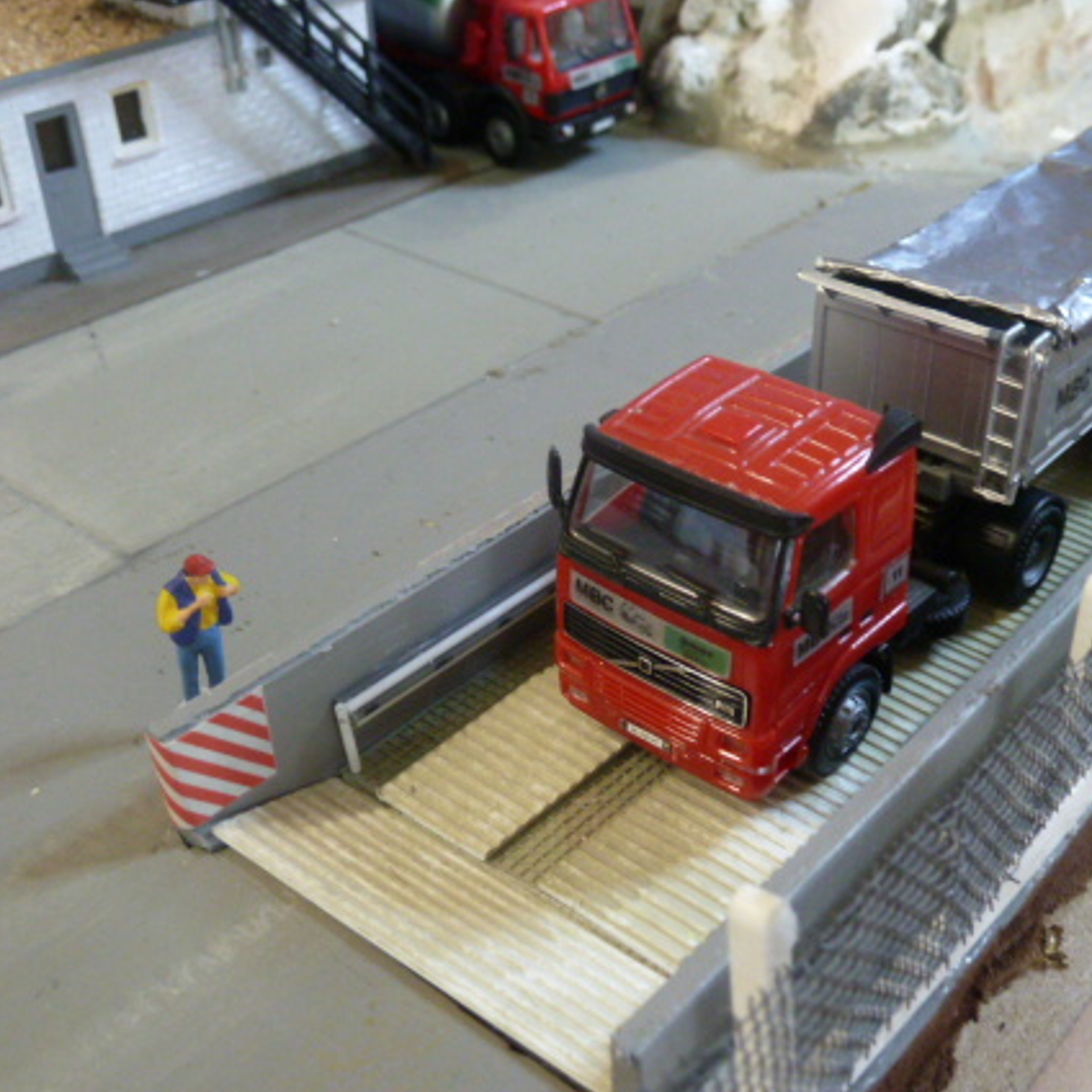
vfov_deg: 41.8
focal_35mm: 40
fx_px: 1428
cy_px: 595
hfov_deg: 41.8
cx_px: 626
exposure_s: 1/20
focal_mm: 5
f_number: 3.4
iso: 400
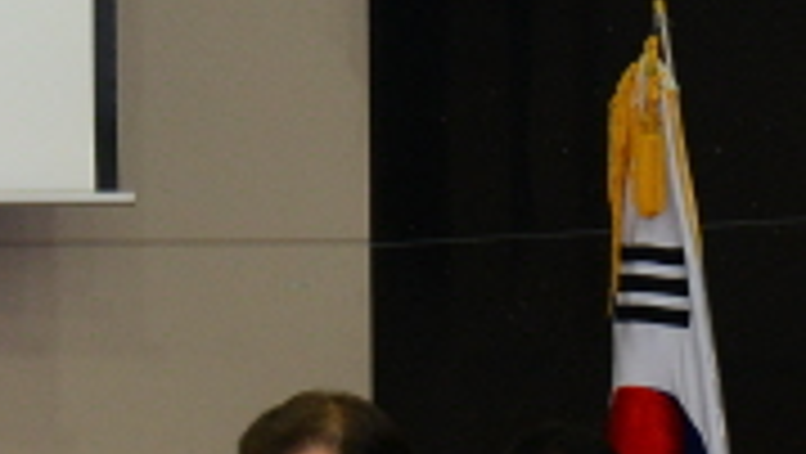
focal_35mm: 429
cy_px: 935
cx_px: 221
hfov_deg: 5.0
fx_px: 9175
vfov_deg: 2.8
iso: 1000
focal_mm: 70
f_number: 7.1
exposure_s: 1/60
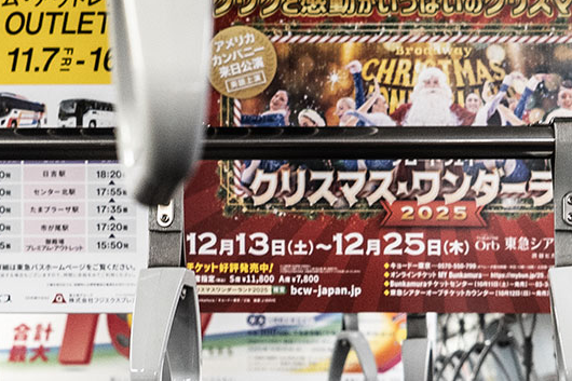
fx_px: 2468
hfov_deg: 13.2
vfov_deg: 8.8
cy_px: 419
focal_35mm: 155
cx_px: 177
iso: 640
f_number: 4
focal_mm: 25.4
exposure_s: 1/80
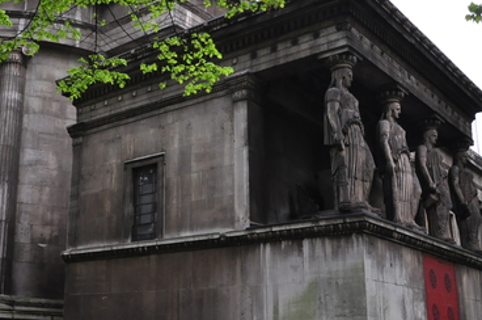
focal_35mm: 47
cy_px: 138
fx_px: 628
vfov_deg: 28.5
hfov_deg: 40.9
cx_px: 128
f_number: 14
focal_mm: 18
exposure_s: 1/50
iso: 800
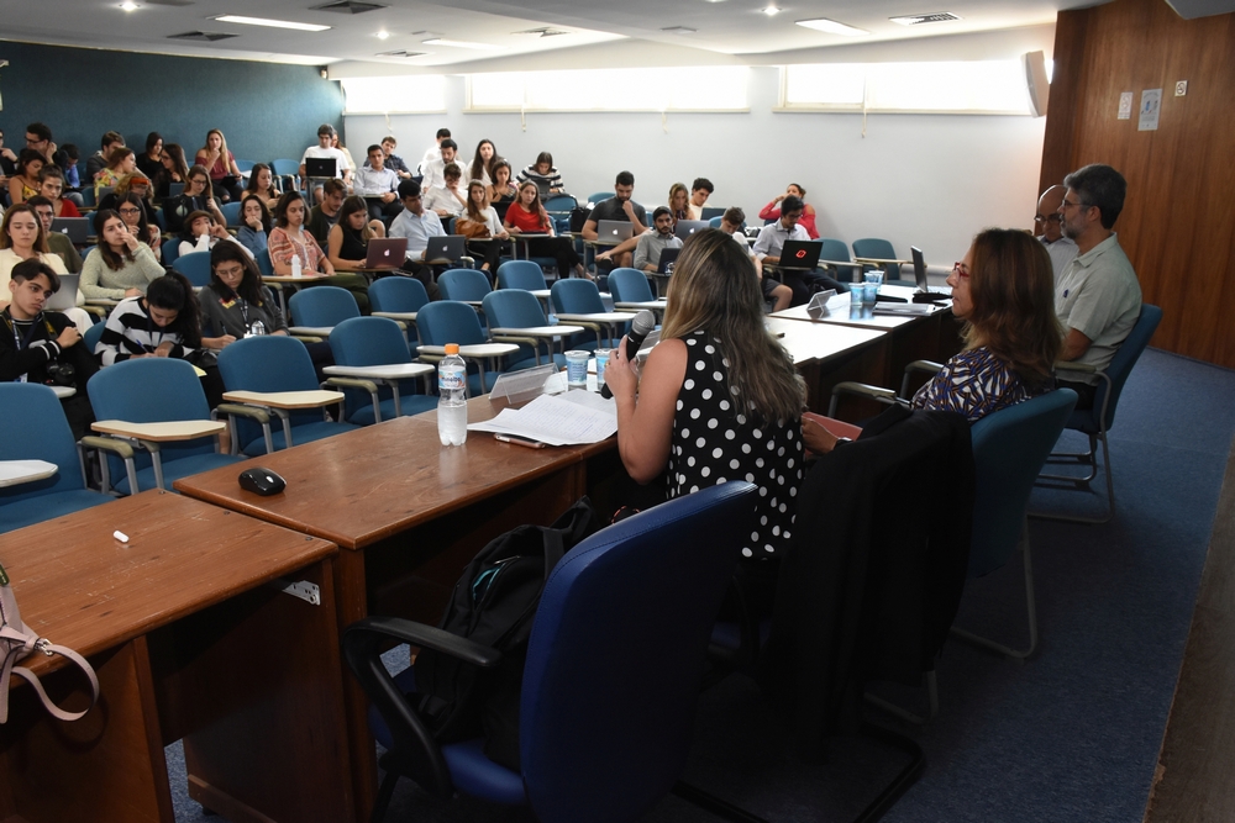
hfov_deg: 61.9
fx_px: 1029
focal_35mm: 30
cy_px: 412
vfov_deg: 43.6
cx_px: 618
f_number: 9
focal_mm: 20
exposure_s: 1/50
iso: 1250
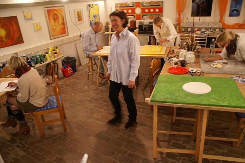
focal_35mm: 28
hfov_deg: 65.5
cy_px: 81
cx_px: 122
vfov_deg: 46.4
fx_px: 191
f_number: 3.5
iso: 400
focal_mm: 18
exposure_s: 1/15
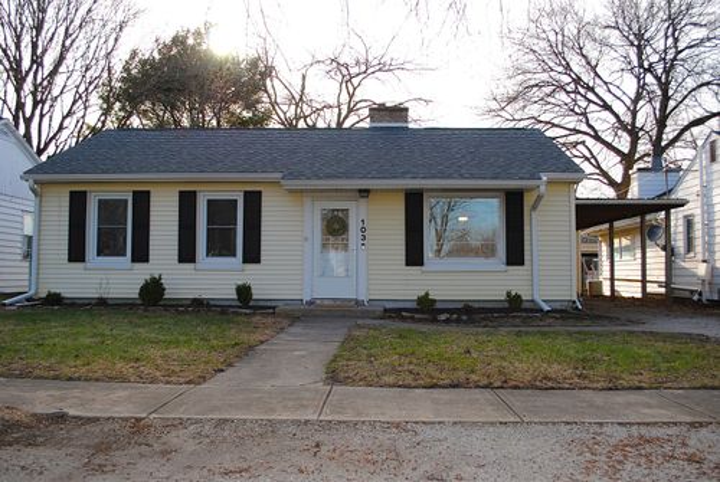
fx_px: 661
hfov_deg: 57.2
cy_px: 241
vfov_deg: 40.1
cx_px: 360
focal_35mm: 33
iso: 100
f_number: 5
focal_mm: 22
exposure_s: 1/200
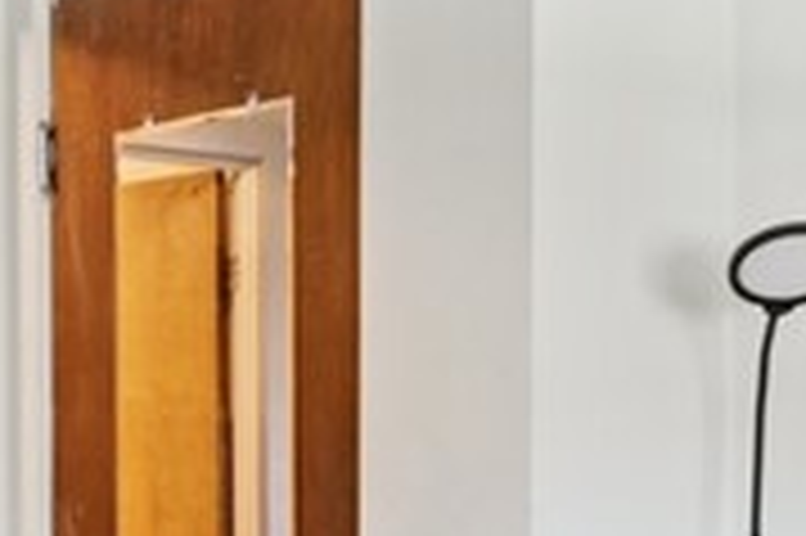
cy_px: 423
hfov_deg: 23.6
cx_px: 155
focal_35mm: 85
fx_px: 1901
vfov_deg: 15.9
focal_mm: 14
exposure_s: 1/3
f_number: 6.3
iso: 50
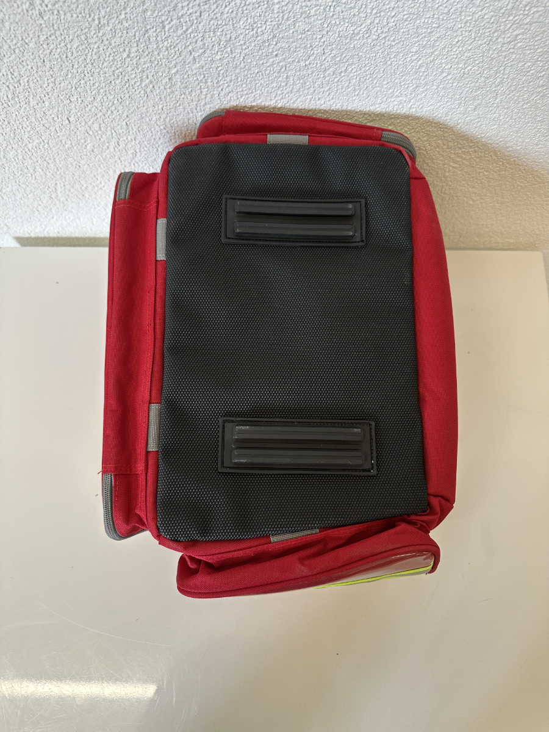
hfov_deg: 56.8
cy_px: 366
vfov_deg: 71.6
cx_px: 274
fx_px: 508
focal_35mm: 24
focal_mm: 6.9
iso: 100
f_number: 1.8
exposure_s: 1/100
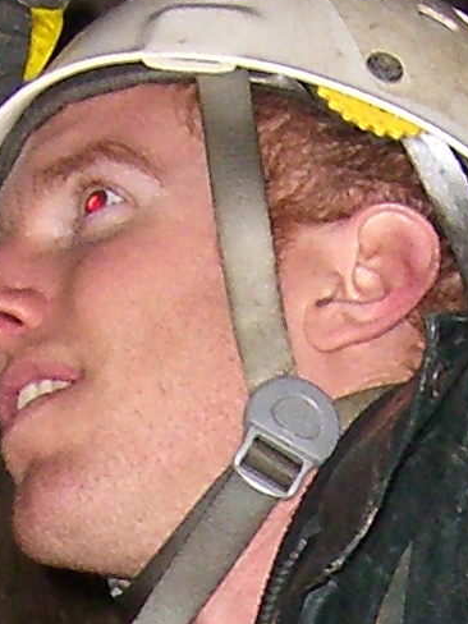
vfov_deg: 7.5
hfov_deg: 5.8
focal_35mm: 254
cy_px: 1290
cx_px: 308
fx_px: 4579
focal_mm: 7.9
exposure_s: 1/30
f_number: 2.8
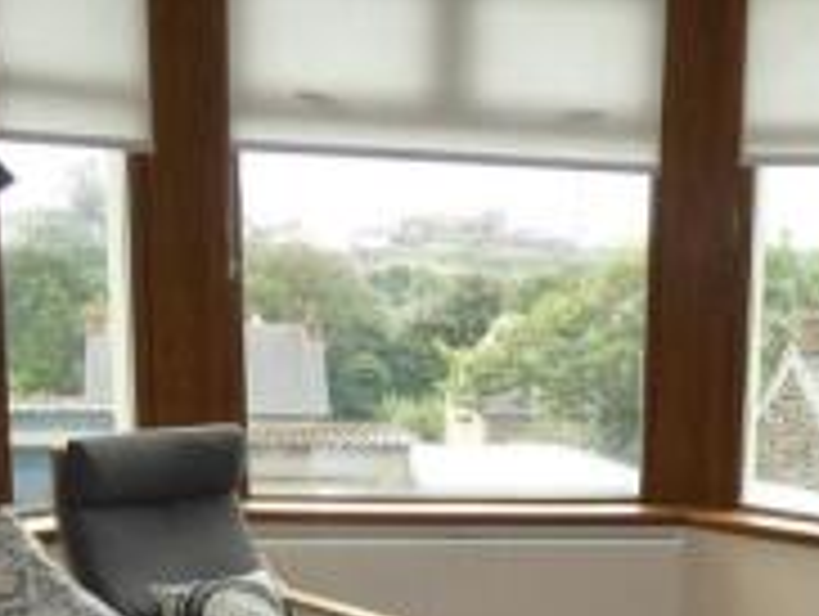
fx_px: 1516
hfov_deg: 29.4
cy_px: 614
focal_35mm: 64
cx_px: 677
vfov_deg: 22.1
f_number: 2.8
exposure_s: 1/100
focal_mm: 3.6
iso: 80
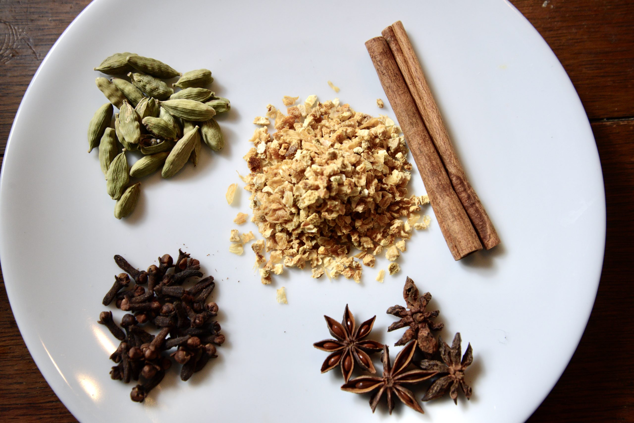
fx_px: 810
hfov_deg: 42.7
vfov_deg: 29.3
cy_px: 212
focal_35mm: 46
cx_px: 317
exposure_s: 1/50
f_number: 7.1
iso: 1400
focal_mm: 46
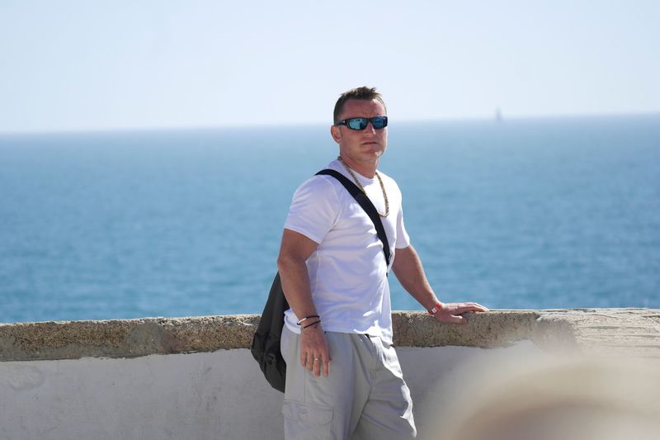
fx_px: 4234
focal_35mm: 231
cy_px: 220
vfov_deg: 5.9
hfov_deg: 8.9
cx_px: 330
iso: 100
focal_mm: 150
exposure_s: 1/400
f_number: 5.6
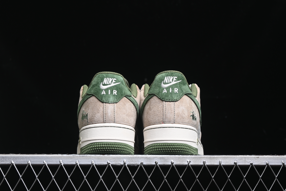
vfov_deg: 18.2
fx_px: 596
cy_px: 96
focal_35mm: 75
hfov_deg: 27.0
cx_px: 143
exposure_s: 1/60
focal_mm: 50
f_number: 6.3
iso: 160
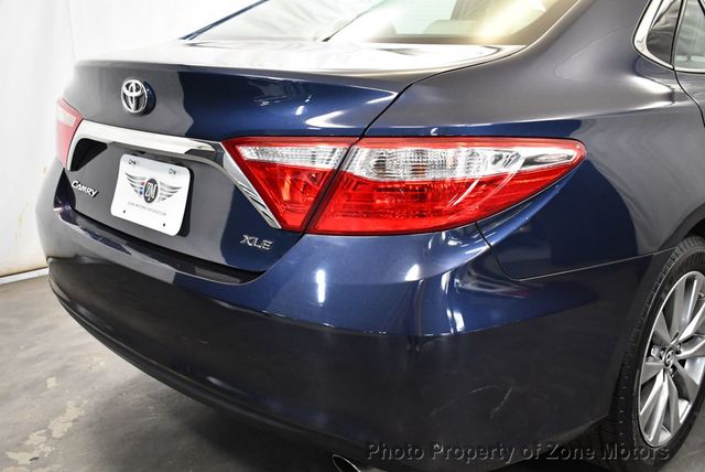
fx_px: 784
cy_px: 236
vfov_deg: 33.5
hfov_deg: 48.4
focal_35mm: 40
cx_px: 352
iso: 1800
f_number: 3.5
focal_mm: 20
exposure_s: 1/125
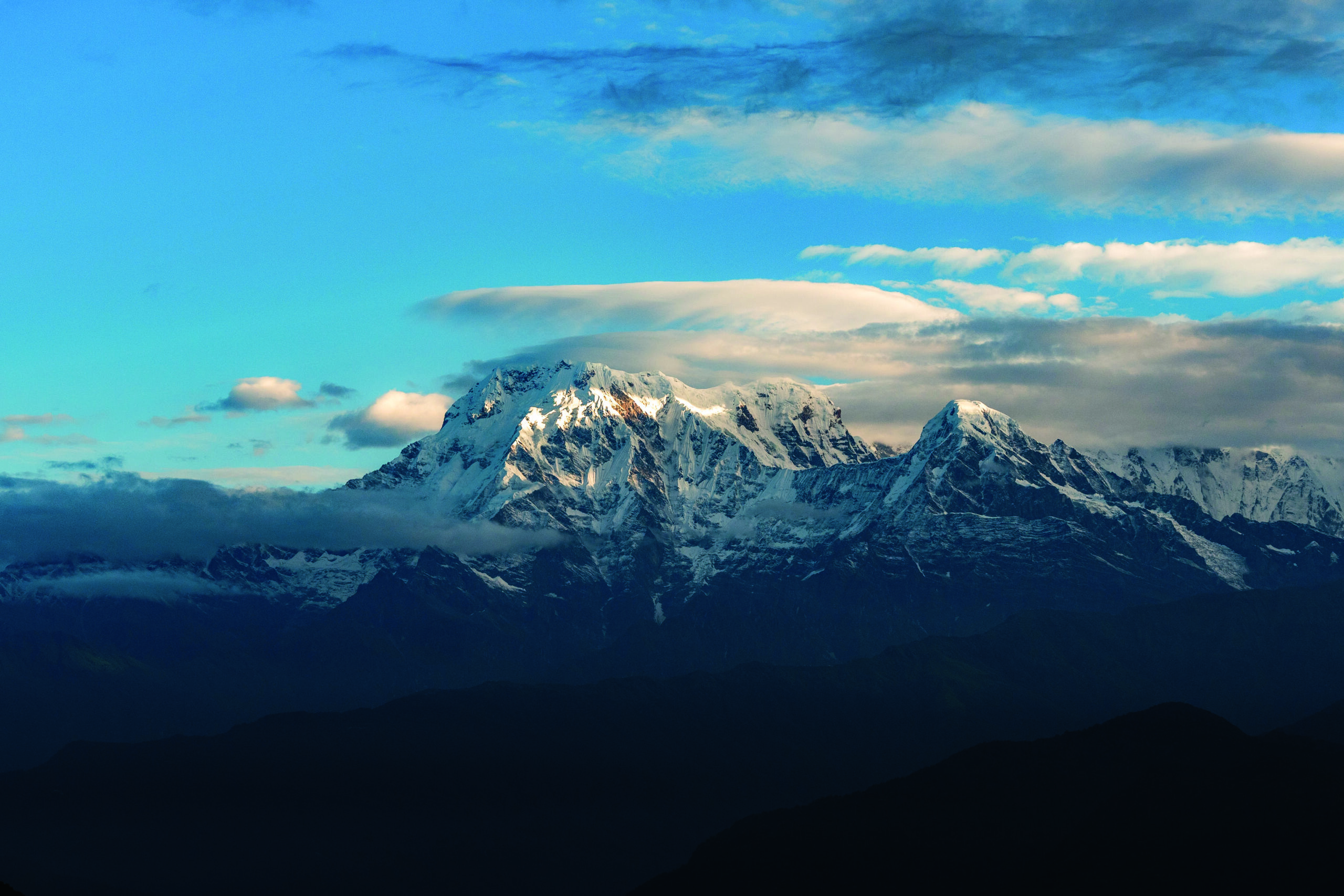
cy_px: 448
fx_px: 3920
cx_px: 672
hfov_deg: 19.5
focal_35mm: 105
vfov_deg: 13.0
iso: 800
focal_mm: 70
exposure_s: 1/1600
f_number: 4
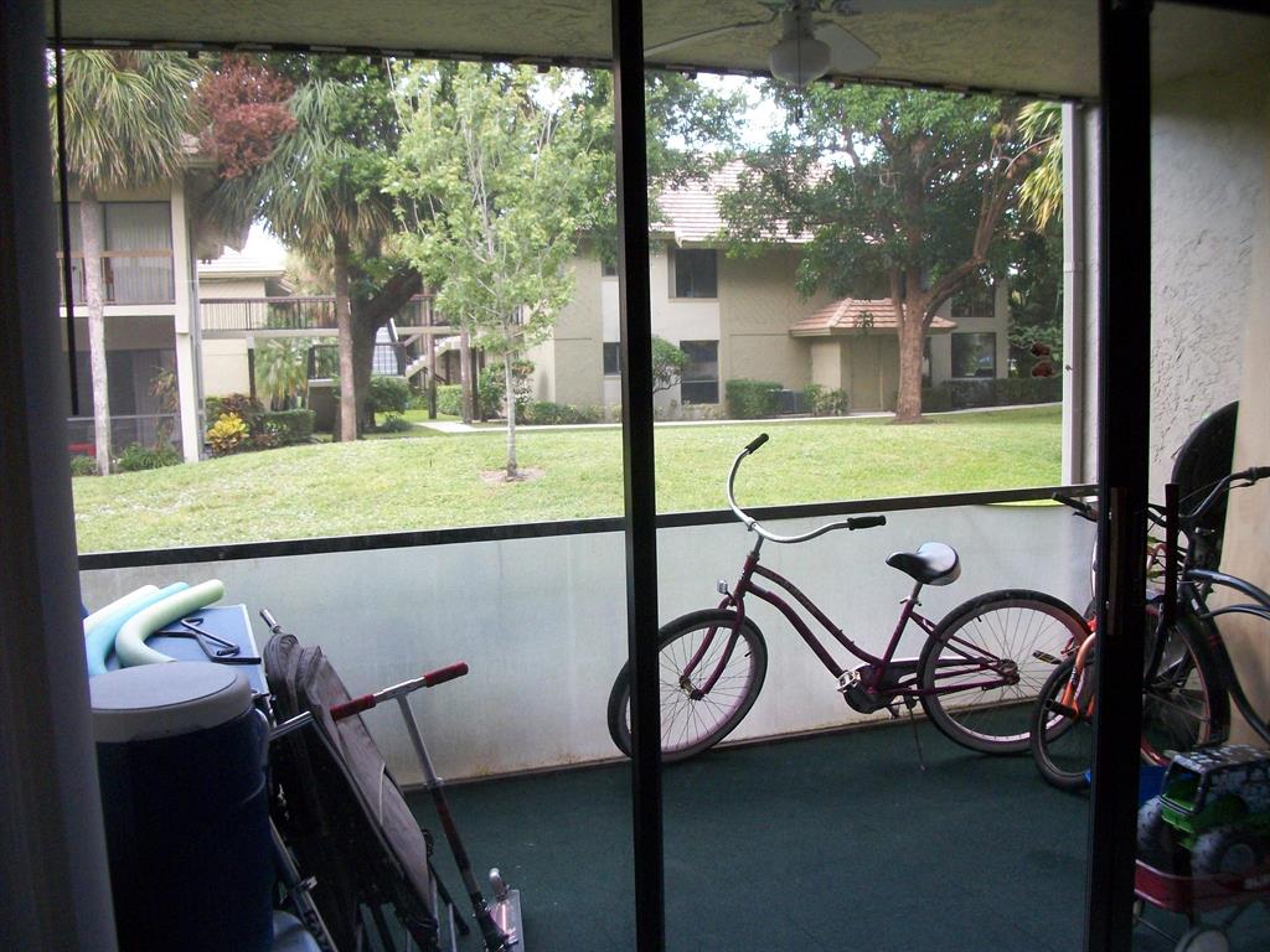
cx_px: 635
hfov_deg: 56.8
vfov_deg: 44.2
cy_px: 476
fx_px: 1174
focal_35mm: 32
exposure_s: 1/60
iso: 217
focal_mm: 5.7
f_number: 2.9
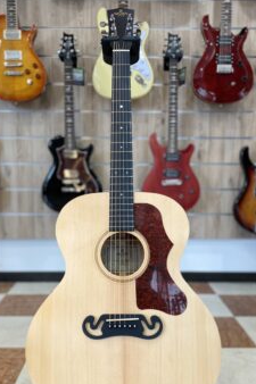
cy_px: 222
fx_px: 342
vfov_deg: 58.5
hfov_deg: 41.0
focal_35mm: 32
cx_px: 118
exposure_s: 1/100
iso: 100
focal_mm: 4.25
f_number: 1.8
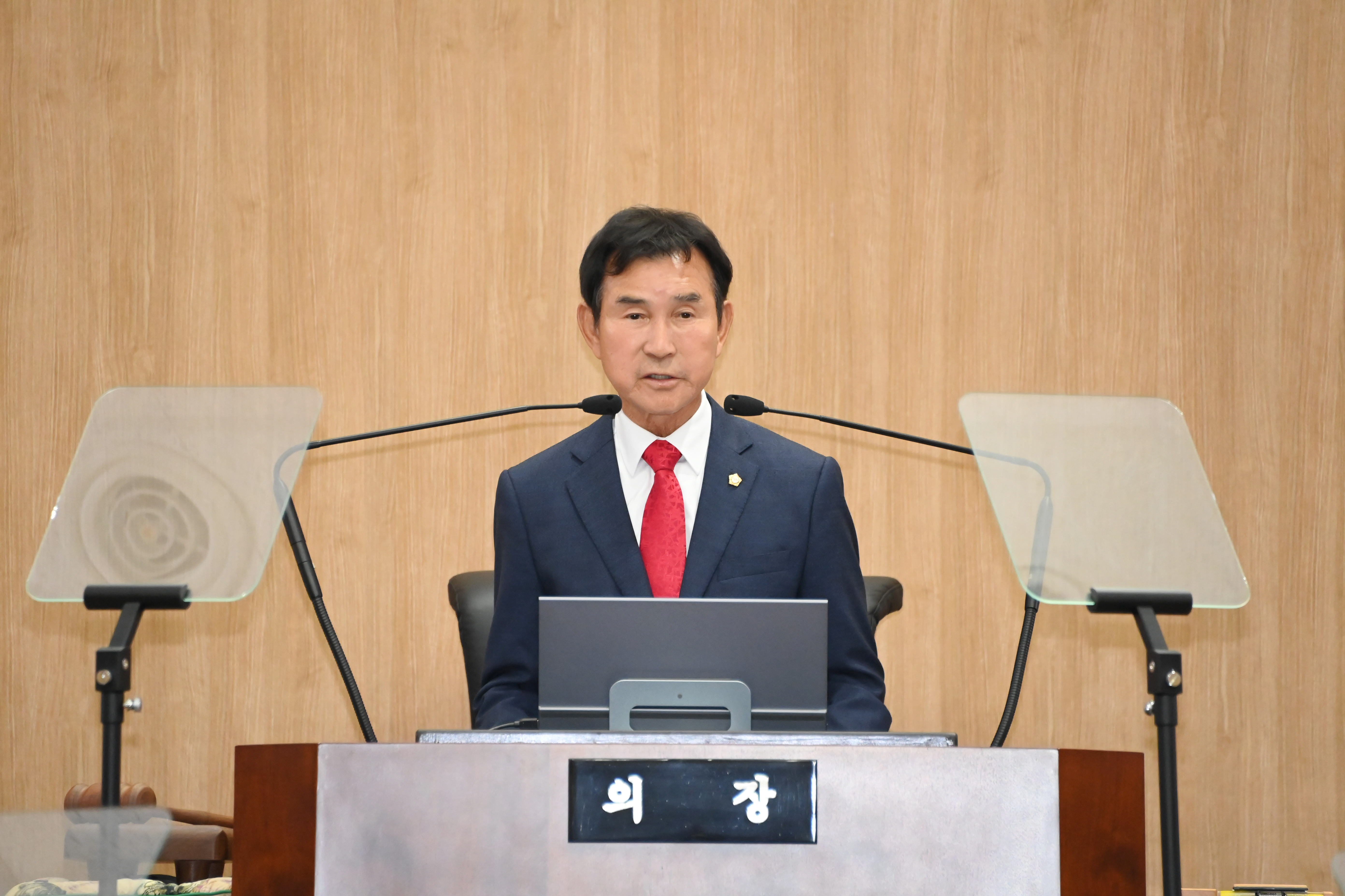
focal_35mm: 300
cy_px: 448
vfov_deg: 4.6
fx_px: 11207
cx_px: 672
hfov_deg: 6.9
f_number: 5.6
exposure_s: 1/250
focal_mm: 300
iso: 8000
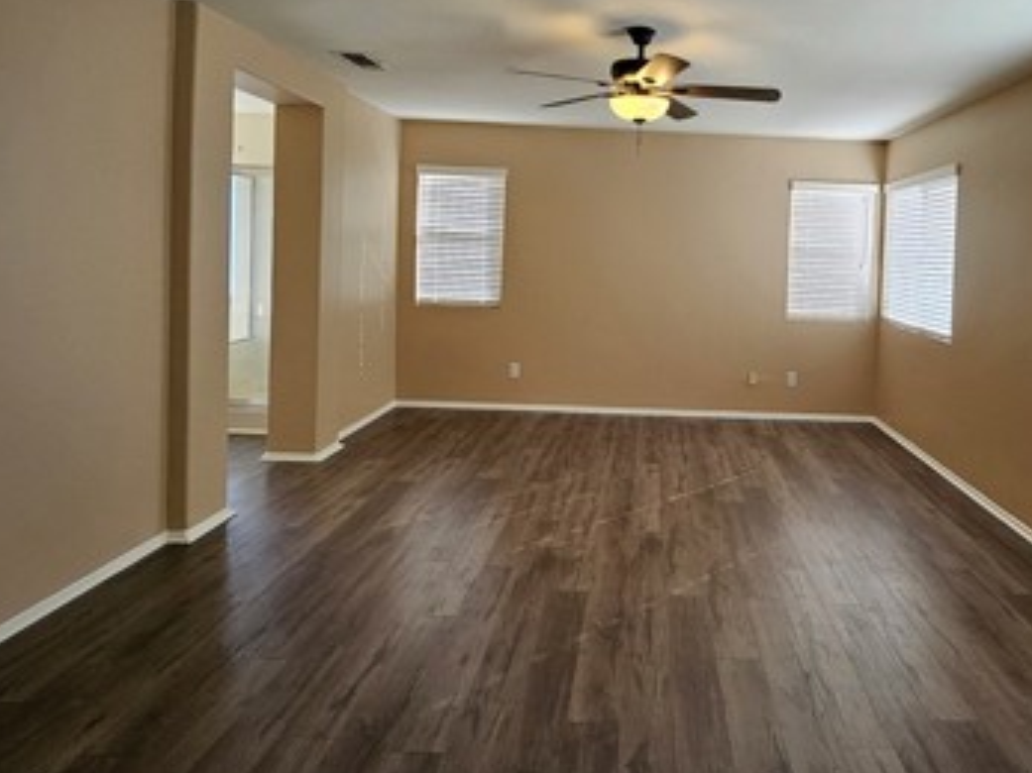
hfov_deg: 70.1
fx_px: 715
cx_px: 666
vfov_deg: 55.7
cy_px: 265
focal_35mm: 24
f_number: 2.2
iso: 40
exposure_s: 1/60
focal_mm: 1.74
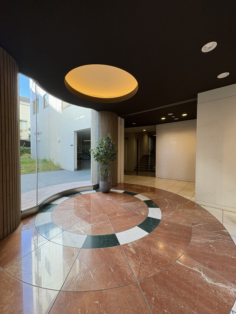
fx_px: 127
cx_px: 118
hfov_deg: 85.7
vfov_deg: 102.1
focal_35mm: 14
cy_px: 157
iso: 100
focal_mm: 2.22
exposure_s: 1/99
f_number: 2.2
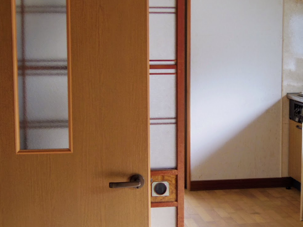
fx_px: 805
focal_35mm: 92
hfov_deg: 21.2
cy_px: 127
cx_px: 222
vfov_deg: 16.1
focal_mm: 8.5
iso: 125
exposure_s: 1/25
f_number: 1.9
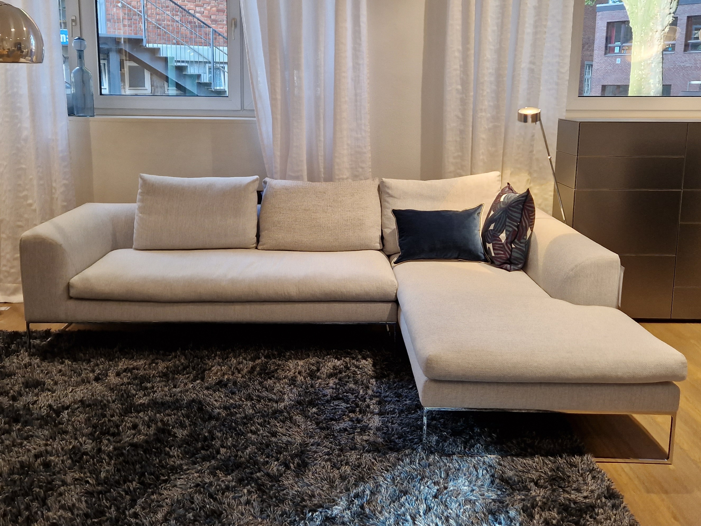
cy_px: 263
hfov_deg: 73.9
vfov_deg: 58.9
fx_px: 466
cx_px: 350
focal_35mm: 23
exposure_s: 1/182
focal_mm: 5.4
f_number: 1.8
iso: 200
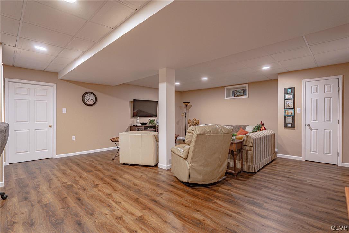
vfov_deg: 70.4
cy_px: 116
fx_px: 165
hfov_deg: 93.3
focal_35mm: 17
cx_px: 174
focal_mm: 17
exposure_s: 1/100
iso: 640
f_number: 4
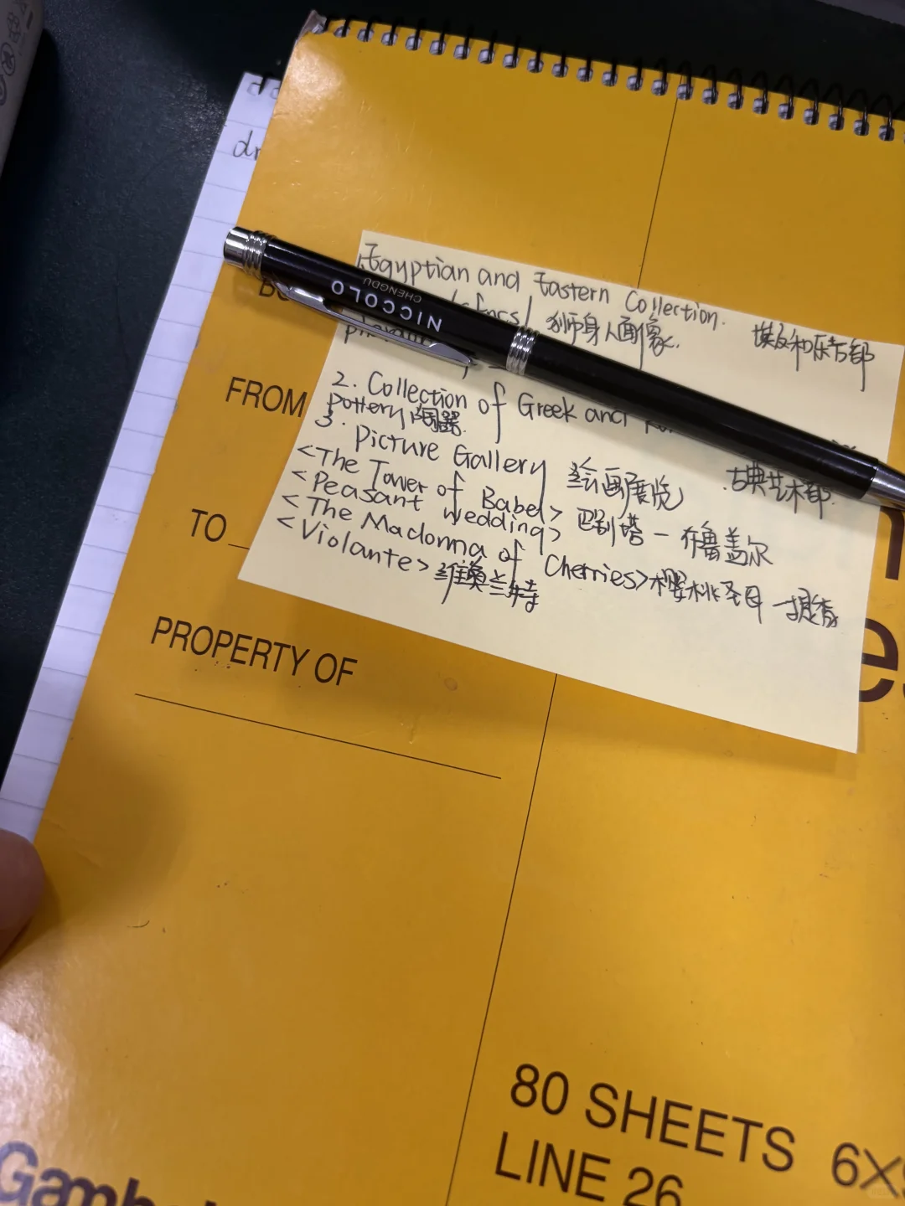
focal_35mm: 26
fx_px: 906
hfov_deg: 53.1
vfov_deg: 67.3
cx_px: 452
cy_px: 603
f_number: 1.6
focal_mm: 5.96
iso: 125
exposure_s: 1/50
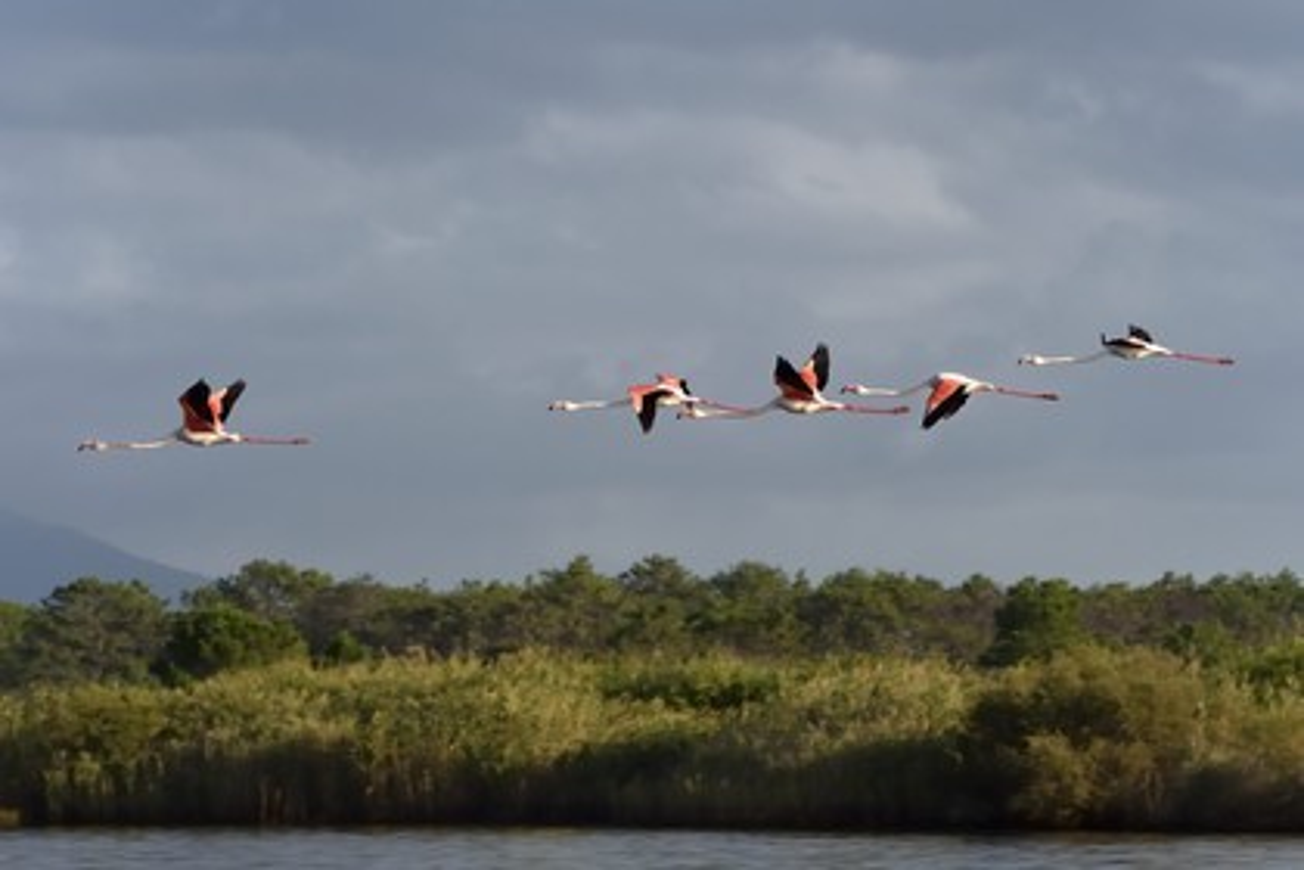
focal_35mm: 280
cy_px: 435
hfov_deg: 7.4
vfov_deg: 4.9
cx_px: 652
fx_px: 10141
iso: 400
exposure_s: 1/500
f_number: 13
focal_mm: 280
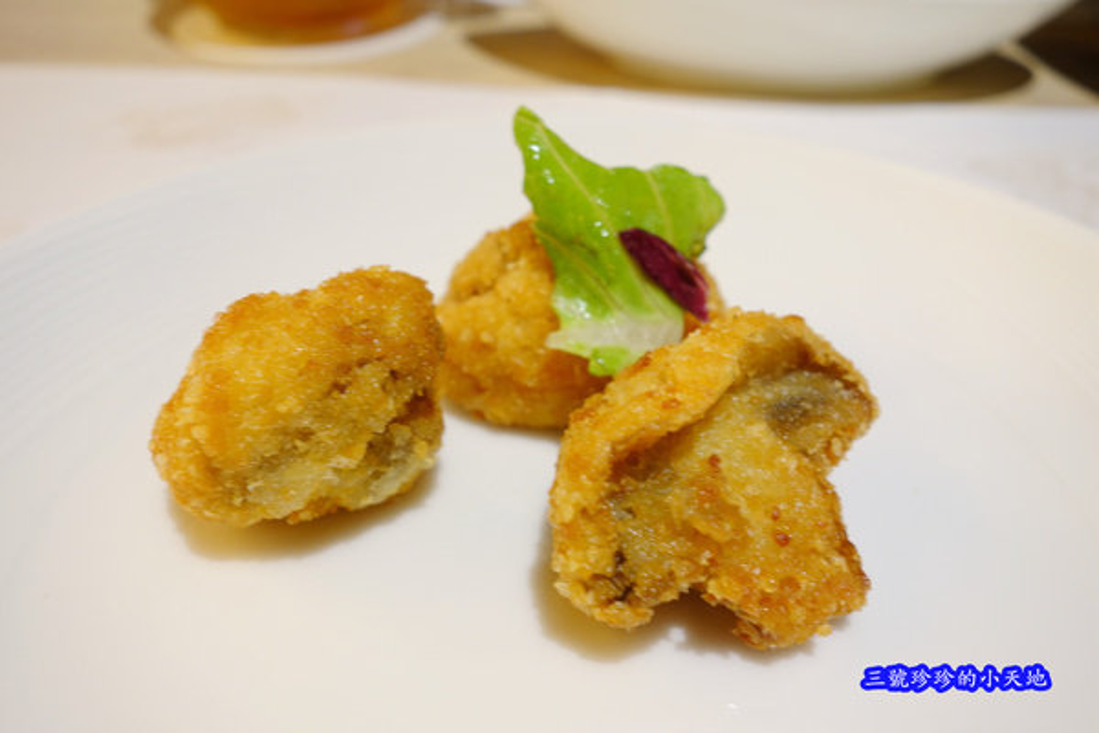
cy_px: 366
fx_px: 855
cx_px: 550
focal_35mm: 28
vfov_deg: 46.4
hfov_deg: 65.5
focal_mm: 10.4
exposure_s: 1/4
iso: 160
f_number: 4
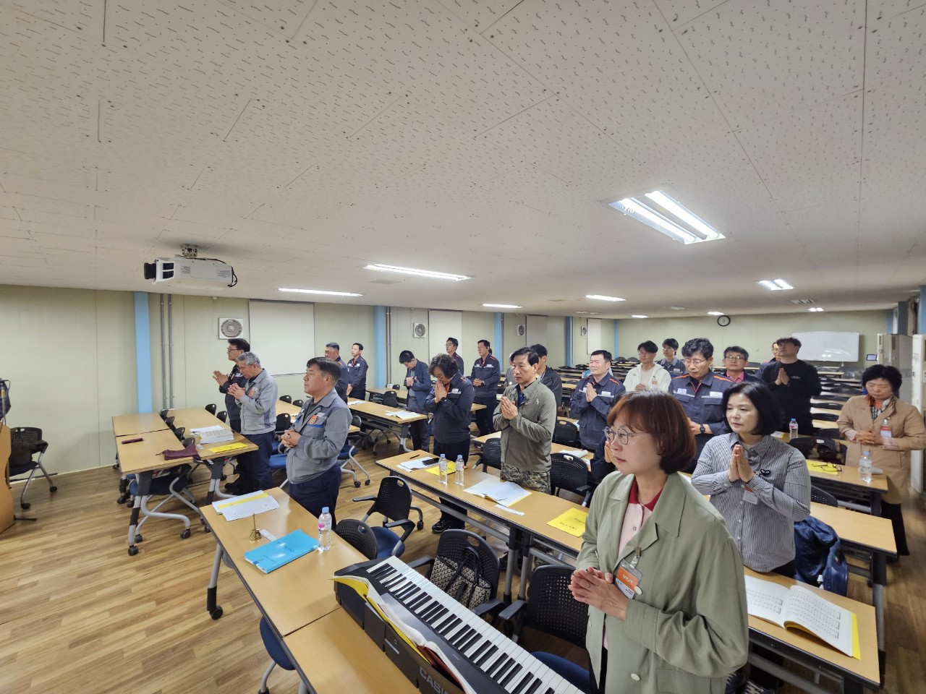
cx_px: 463
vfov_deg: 89.9
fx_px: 348
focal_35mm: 13
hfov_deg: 106.2
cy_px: 347
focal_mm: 2.2
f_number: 2.2
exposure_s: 1/60.2
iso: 320
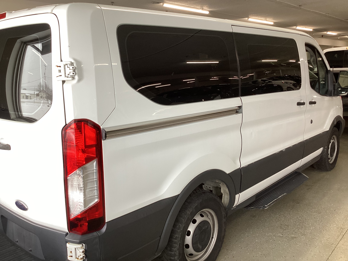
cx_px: 174
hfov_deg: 58.4
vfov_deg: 45.4
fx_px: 312
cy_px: 130
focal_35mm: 31
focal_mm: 3.3
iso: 80
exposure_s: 1/120
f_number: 2.4
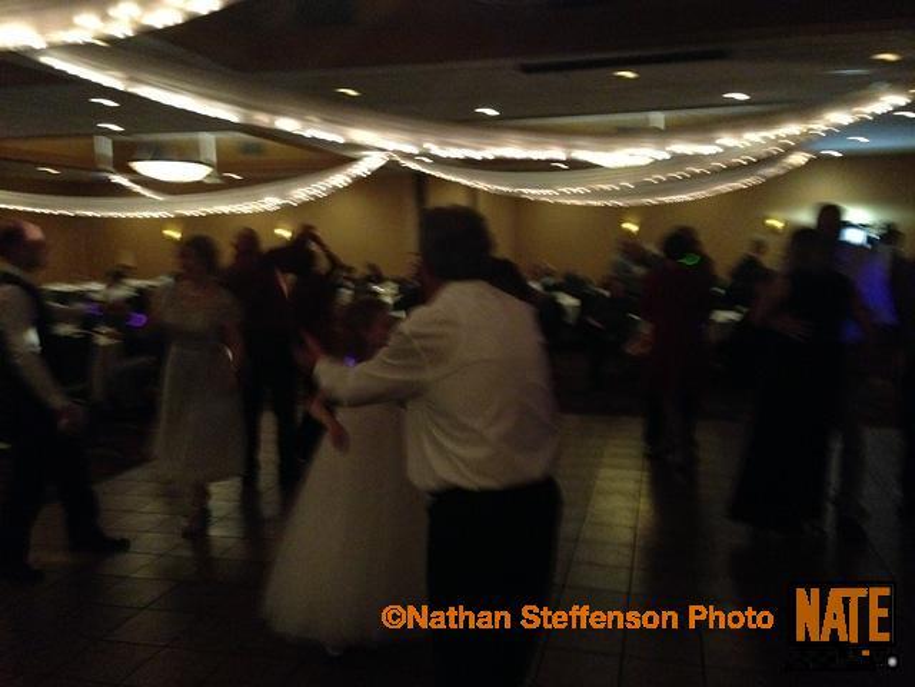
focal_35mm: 33
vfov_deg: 42.9
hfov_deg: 55.4
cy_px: 344
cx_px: 458
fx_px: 872
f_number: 2.4
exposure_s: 1/15
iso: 800
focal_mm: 4.12
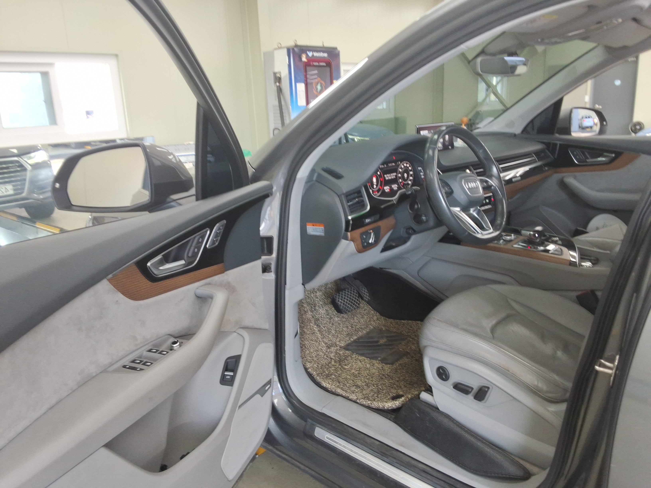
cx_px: 326
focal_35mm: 28
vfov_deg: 49.7
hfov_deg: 63.4
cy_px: 244
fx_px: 527
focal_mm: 2.91
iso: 35
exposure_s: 1/60
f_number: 1.9
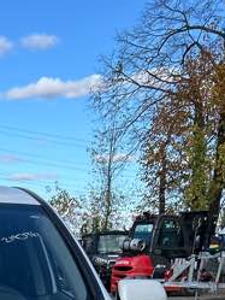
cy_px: 505
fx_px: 762
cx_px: -121
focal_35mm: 88
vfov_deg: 18.5
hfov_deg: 15.4
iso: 50
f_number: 1.5
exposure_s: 1/4115
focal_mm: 5.7
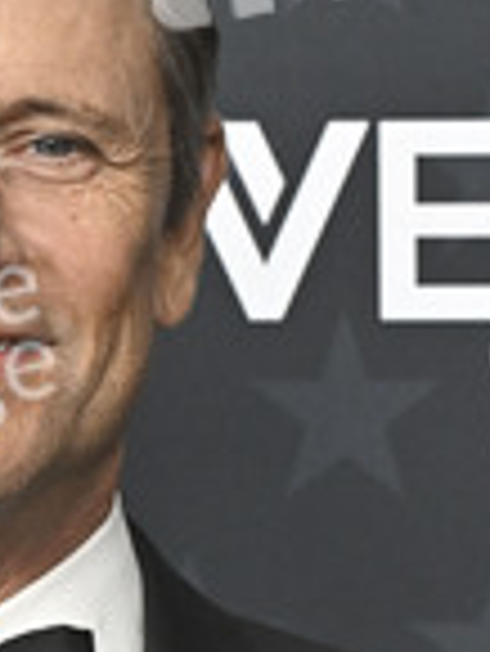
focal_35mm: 349
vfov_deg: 5.7
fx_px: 6577
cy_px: 598
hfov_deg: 4.3
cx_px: -45
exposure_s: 1/320
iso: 1250
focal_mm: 88
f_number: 5.6
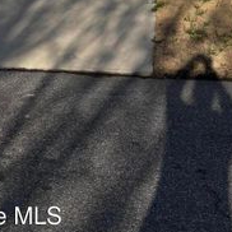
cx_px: 199
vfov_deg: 17.3
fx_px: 637
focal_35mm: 84
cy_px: -170
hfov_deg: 20.3
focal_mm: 5.96
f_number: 1.6
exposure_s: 1/8333
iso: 50
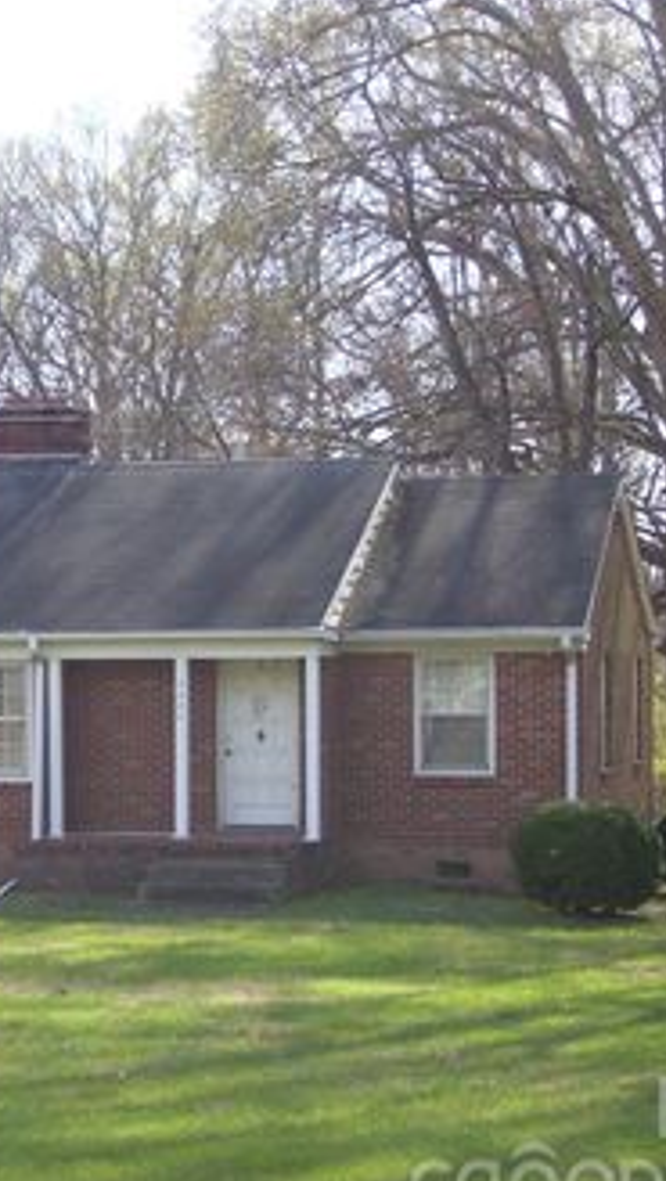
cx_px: 40
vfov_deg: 22.9
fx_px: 2914
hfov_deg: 12.9
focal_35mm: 93
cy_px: 574
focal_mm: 9.4
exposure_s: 1/350
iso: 80
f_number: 3.4
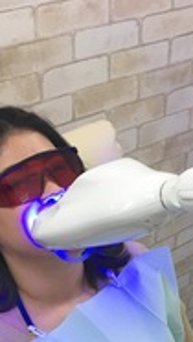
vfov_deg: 28.5
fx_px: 617
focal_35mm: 68
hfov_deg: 17.5
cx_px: 173
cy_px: 364
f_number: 2.2
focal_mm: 4.15
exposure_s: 1/33
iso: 50
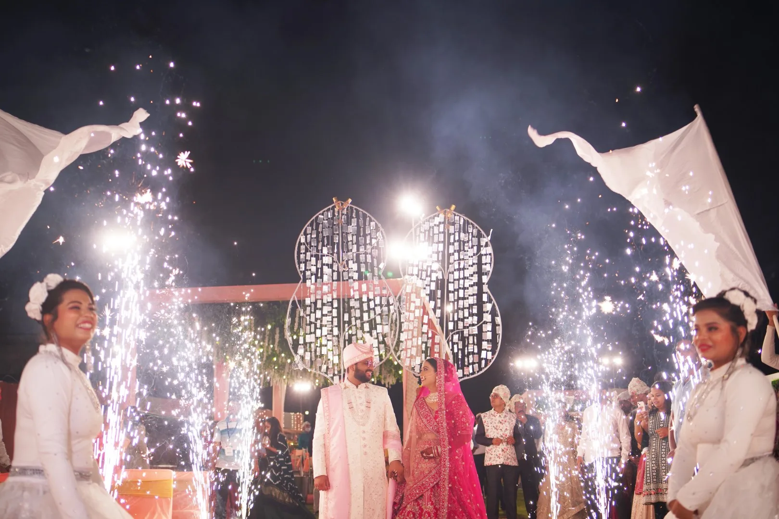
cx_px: 390
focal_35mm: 35
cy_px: 260
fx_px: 757
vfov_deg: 37.9
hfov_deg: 54.4
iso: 640
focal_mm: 35
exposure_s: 1/200
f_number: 2.2
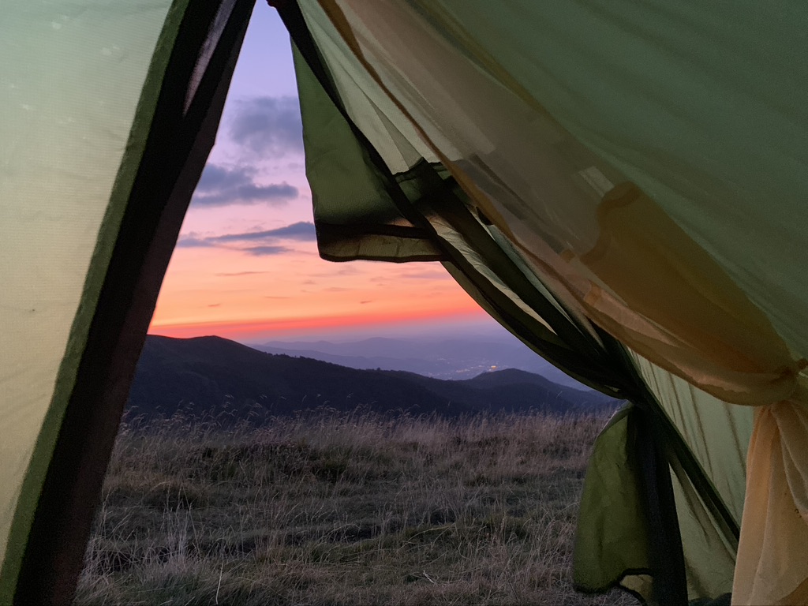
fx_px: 607
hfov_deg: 67.3
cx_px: 404
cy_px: 303
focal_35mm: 26
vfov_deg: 53.1
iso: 500
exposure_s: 1/30
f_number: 1.8
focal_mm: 4.25
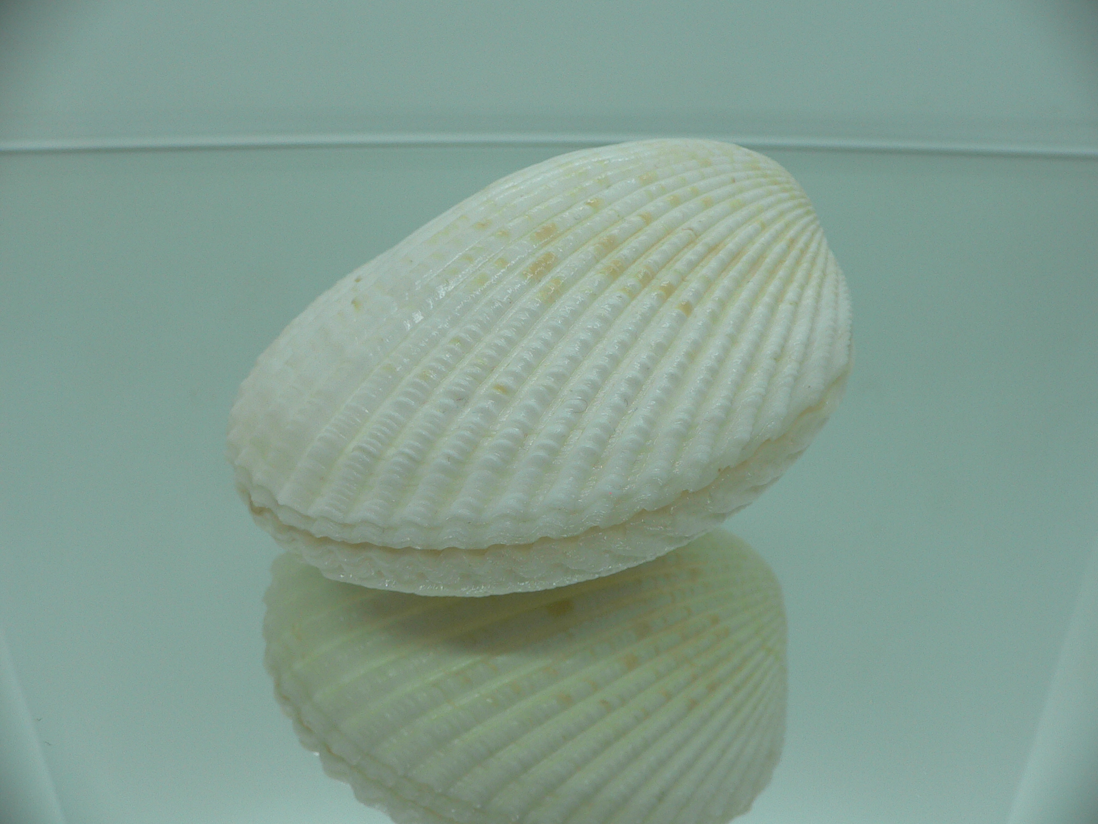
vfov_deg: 40.7
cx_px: 549
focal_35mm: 35
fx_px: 1110
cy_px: 412
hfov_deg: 52.6
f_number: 2.8
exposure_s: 1/80
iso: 80
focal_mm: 4.6
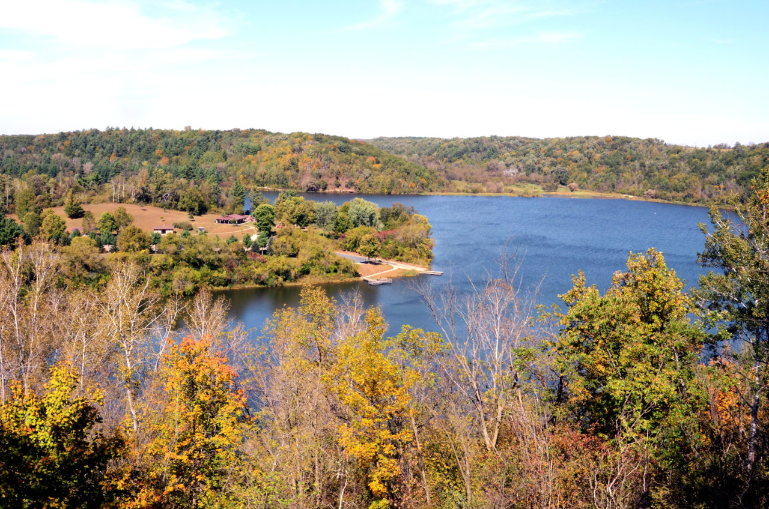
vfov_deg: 38.7
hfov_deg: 55.9
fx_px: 725
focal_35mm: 34
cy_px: 267
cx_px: 368
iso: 400
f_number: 13
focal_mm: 18
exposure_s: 1/250
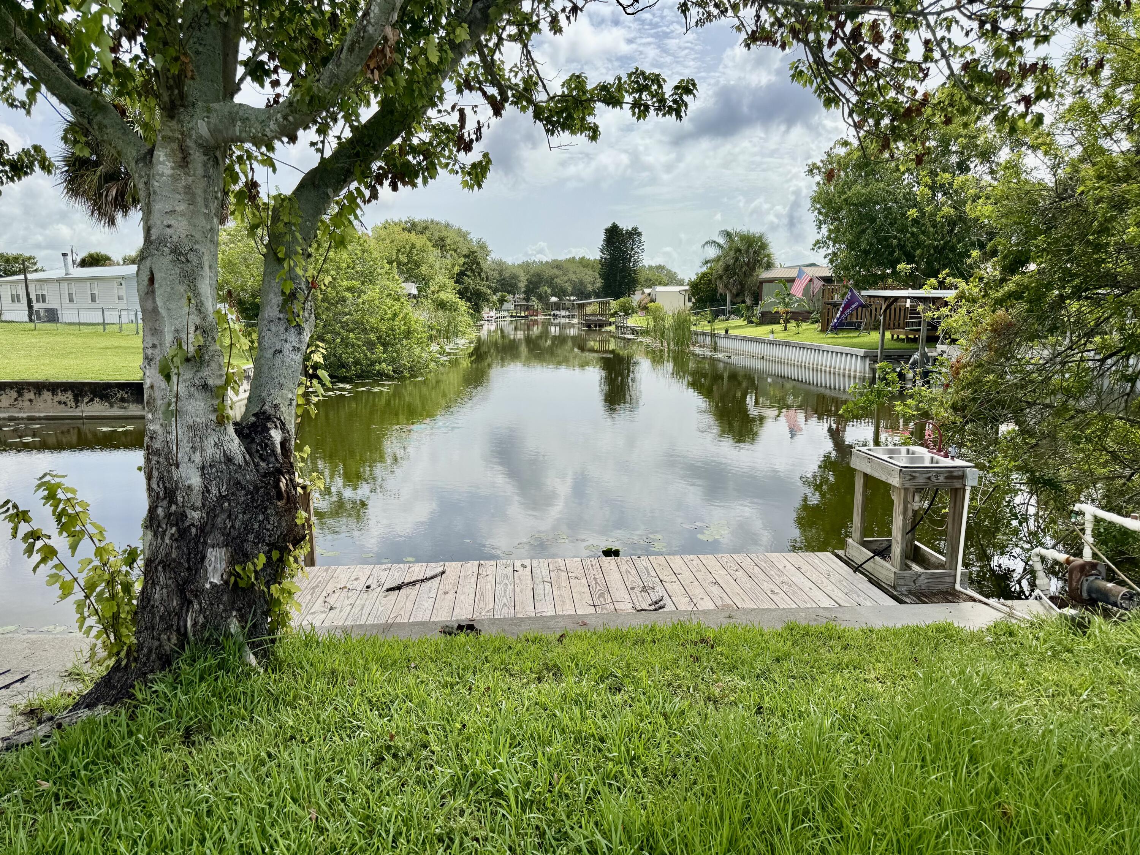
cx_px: 570
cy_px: 428
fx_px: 790
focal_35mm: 24
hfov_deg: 71.6
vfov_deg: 56.8
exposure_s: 1/4950
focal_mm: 6.76
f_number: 1.78
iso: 80
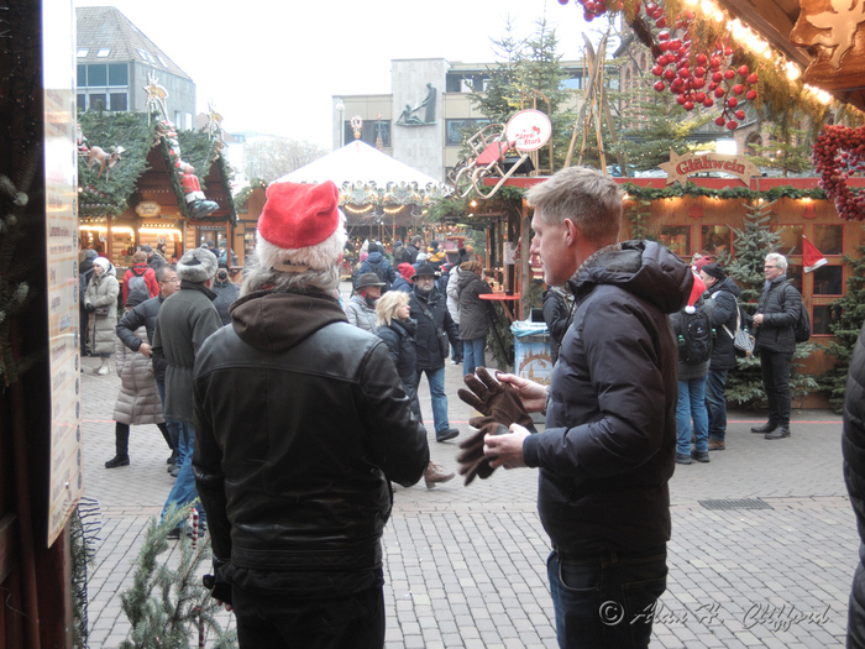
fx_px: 1249
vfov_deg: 29.1
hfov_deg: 38.2
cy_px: 324
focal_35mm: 50
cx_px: 432
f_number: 3.2
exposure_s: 1/80
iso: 400
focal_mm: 10.7
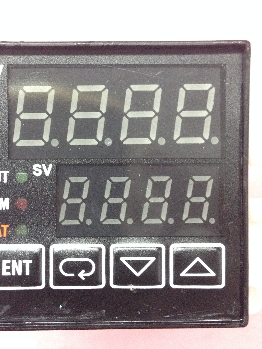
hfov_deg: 27.5
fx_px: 535
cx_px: 111
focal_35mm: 53
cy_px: 147
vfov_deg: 36.1
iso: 400
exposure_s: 1/20
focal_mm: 4.28
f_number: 2.4
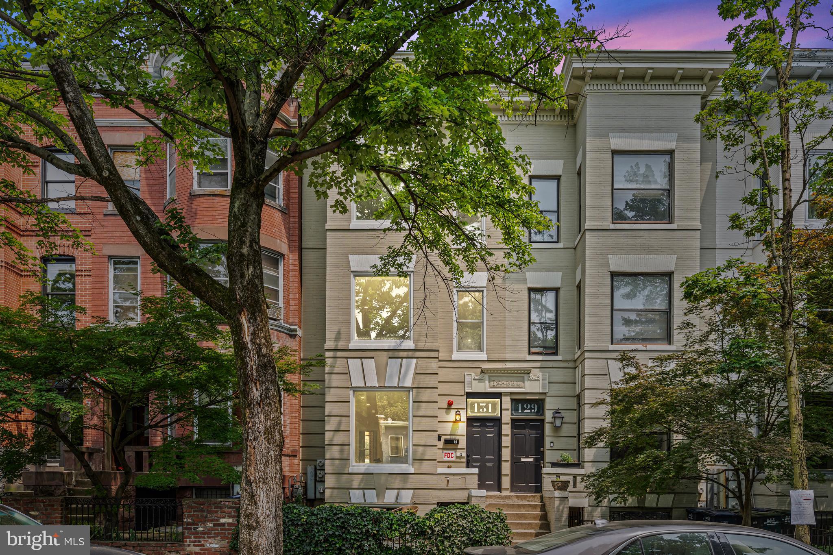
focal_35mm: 24
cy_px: 278
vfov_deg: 53.1
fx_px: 555
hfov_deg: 73.7
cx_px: 416
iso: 200
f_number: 4.5
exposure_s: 1/800
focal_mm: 24
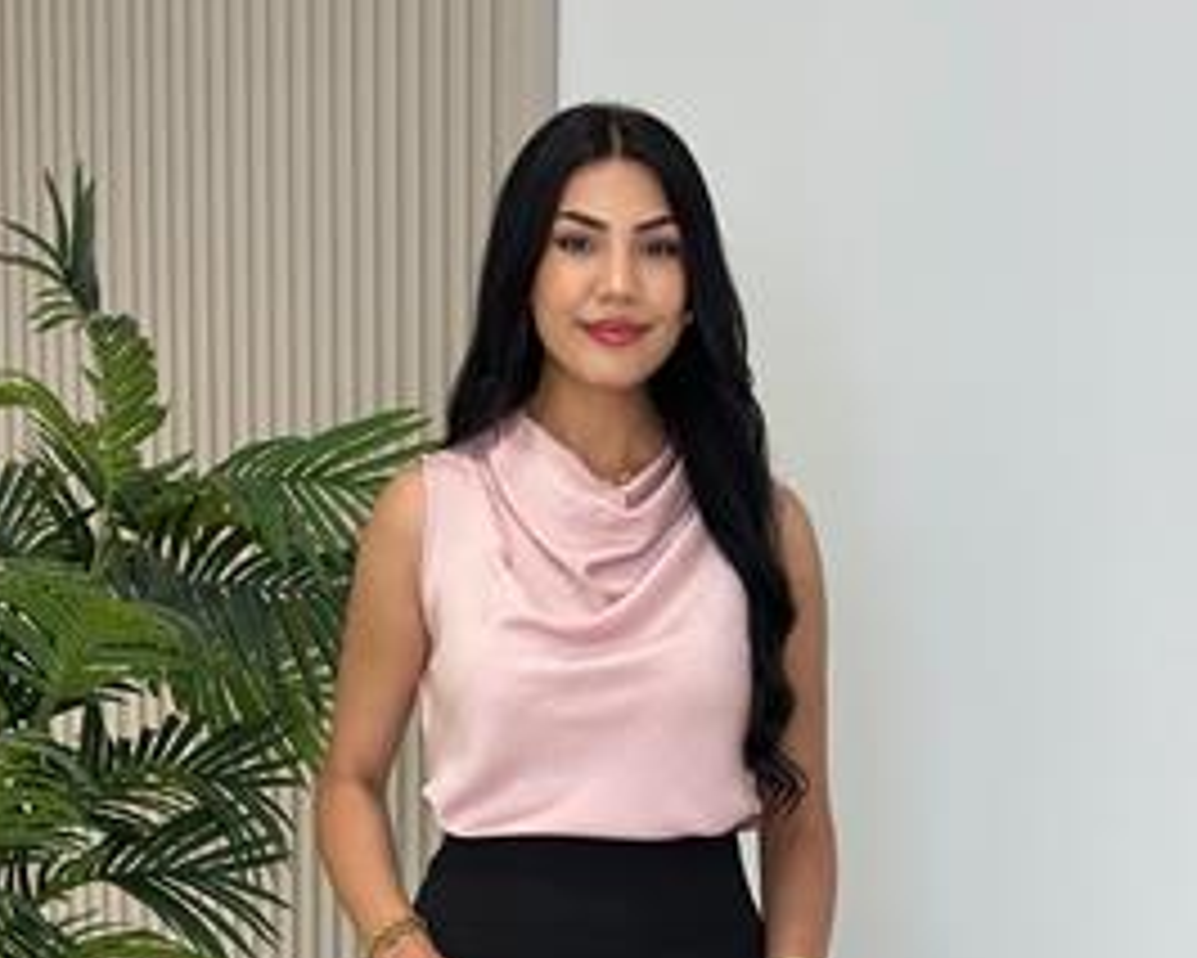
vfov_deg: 16.0
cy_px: 1005
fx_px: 3331
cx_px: 626
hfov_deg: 20.4
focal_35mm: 94
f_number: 1.78
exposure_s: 1/308
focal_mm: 6.86
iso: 80
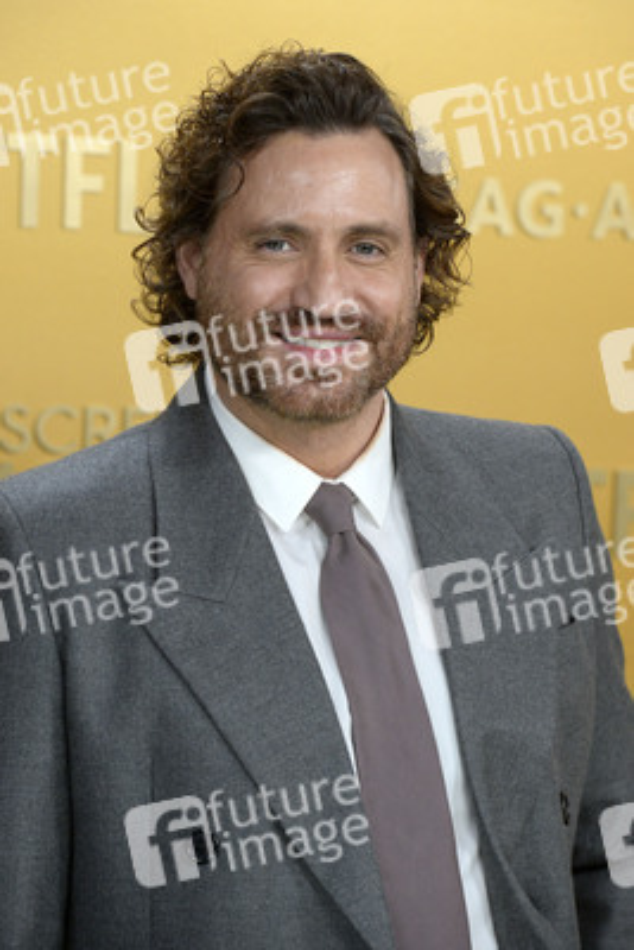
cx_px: 317
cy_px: 475
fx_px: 4355
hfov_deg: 8.3
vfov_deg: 12.4
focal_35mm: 165
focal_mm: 165
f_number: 6.3
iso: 2500
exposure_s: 1/250
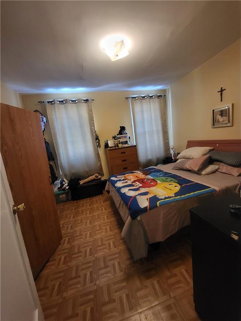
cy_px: 160
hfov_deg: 89.9
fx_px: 121
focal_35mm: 13
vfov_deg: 106.2
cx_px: 120
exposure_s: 1/30
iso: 320
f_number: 2.2
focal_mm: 1.74
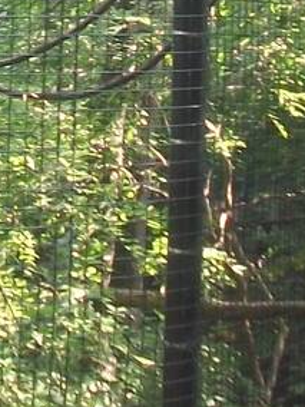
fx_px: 2115
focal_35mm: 180
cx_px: -39
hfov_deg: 8.2
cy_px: -193
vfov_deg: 10.6
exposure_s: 1/30
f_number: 2.9
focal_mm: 5.7
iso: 80
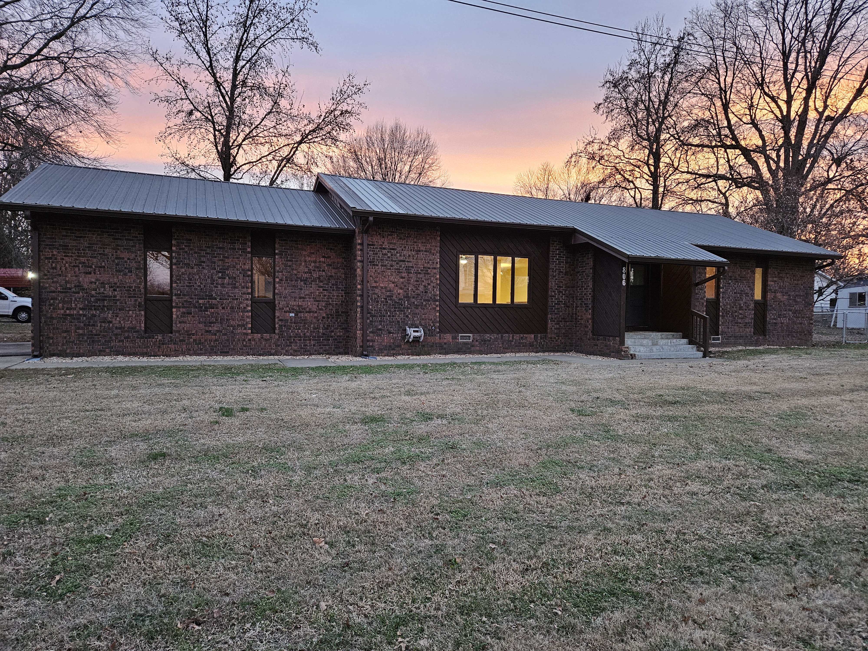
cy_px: 326
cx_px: 434
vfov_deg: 58.9
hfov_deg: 73.9
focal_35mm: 23
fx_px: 577
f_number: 1.8
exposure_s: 1/120
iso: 640
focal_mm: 5.4
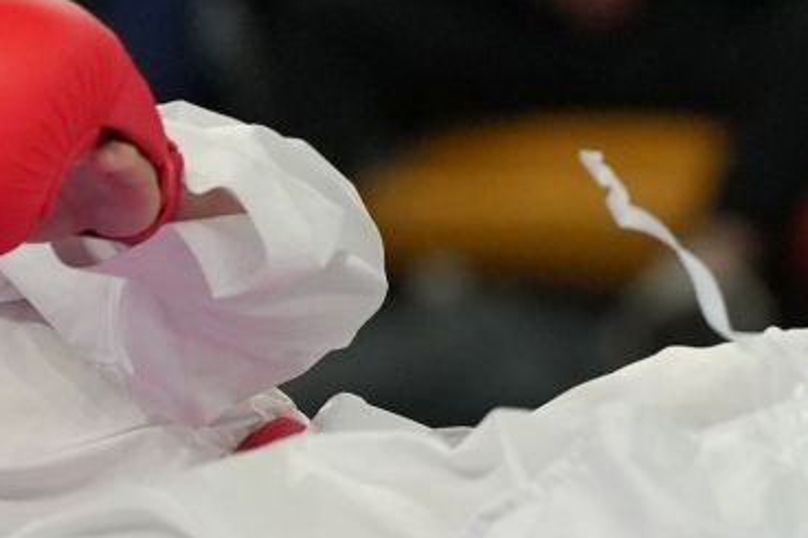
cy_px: 347
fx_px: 32910
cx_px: 386
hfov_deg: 1.4
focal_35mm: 1467
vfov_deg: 0.9
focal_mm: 200
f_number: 2.8
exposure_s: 1/1000
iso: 1600
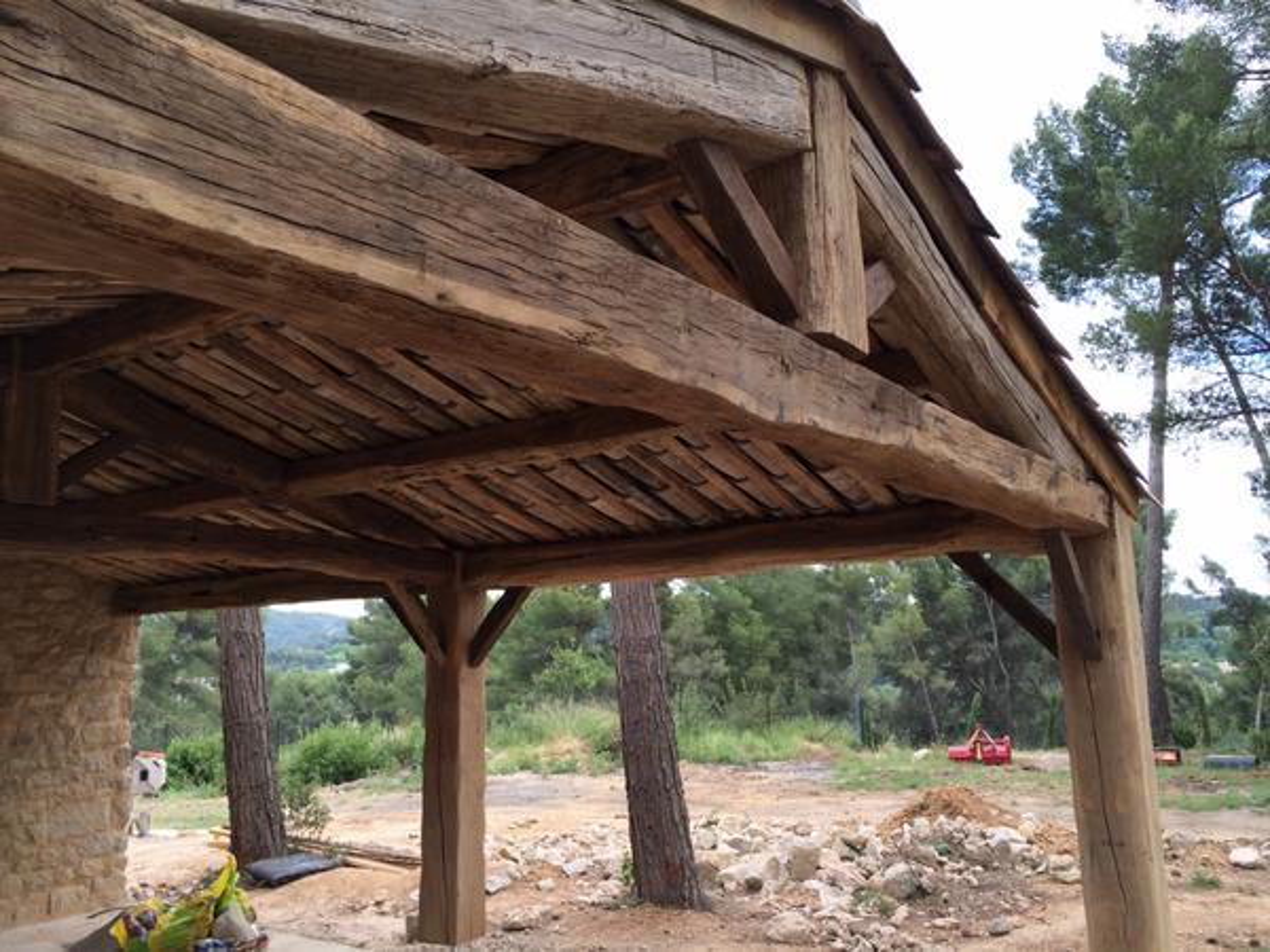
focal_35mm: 30
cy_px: 476
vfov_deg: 46.8
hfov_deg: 60.0
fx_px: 1101
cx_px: 635
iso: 32
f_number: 2.2
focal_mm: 4.12
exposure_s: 1/394
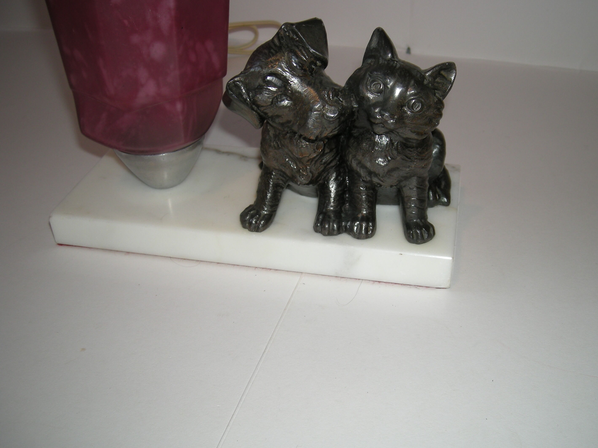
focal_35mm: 38
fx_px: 656
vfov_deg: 37.7
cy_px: 228
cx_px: 321
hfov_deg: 48.9
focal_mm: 5.7
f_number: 2.8
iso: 50
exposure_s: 1/46.6
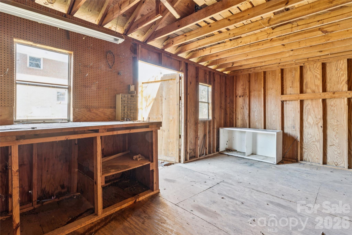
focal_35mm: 17
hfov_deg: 92.9
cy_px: 118
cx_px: 176
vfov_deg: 70.1
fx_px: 167
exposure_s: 1.3
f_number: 11
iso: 100
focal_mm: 17.1
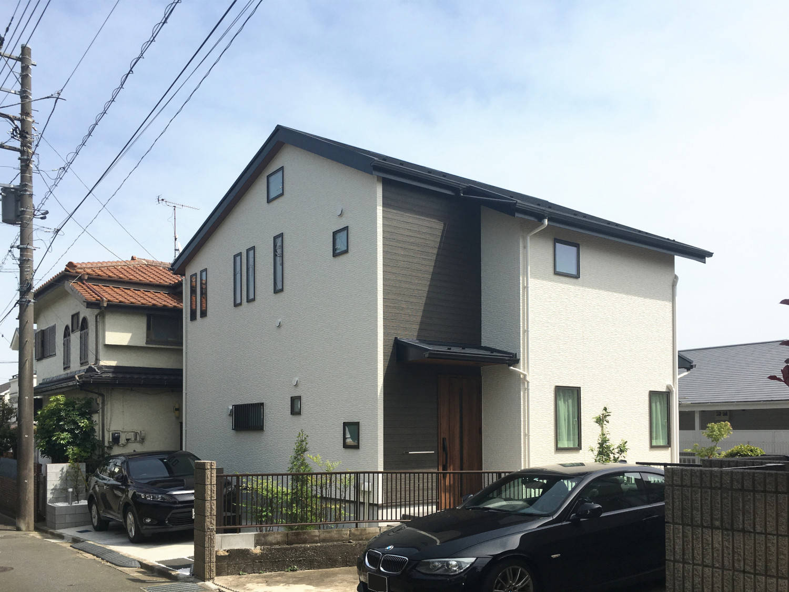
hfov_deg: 61.7
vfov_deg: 48.2
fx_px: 661
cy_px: 296
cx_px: 394
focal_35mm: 29
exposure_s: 1/1672
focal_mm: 4.15
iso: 25
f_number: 2.2
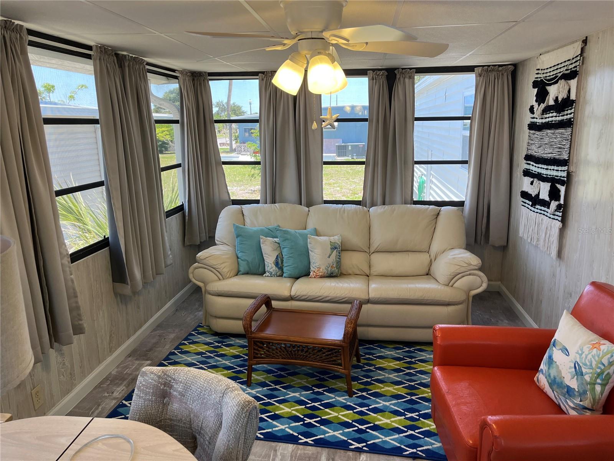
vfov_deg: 53.1
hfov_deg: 67.3
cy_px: 230
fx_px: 461
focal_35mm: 26
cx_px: 307
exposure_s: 1/120
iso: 64
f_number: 1.6
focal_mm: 5.1
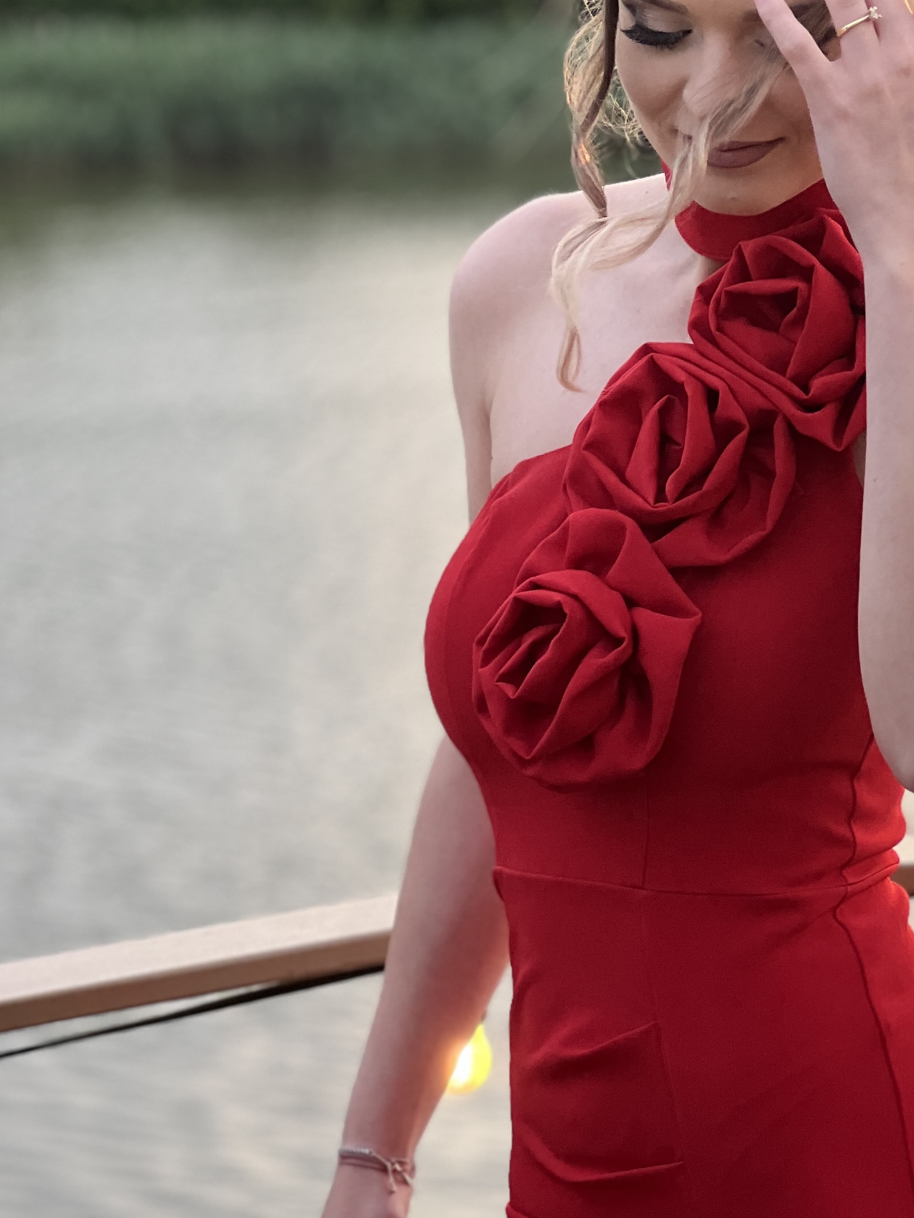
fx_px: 5139
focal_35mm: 146
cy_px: 461
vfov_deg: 13.5
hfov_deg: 10.1
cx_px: 762
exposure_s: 1/121
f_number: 2.8
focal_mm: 9
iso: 50
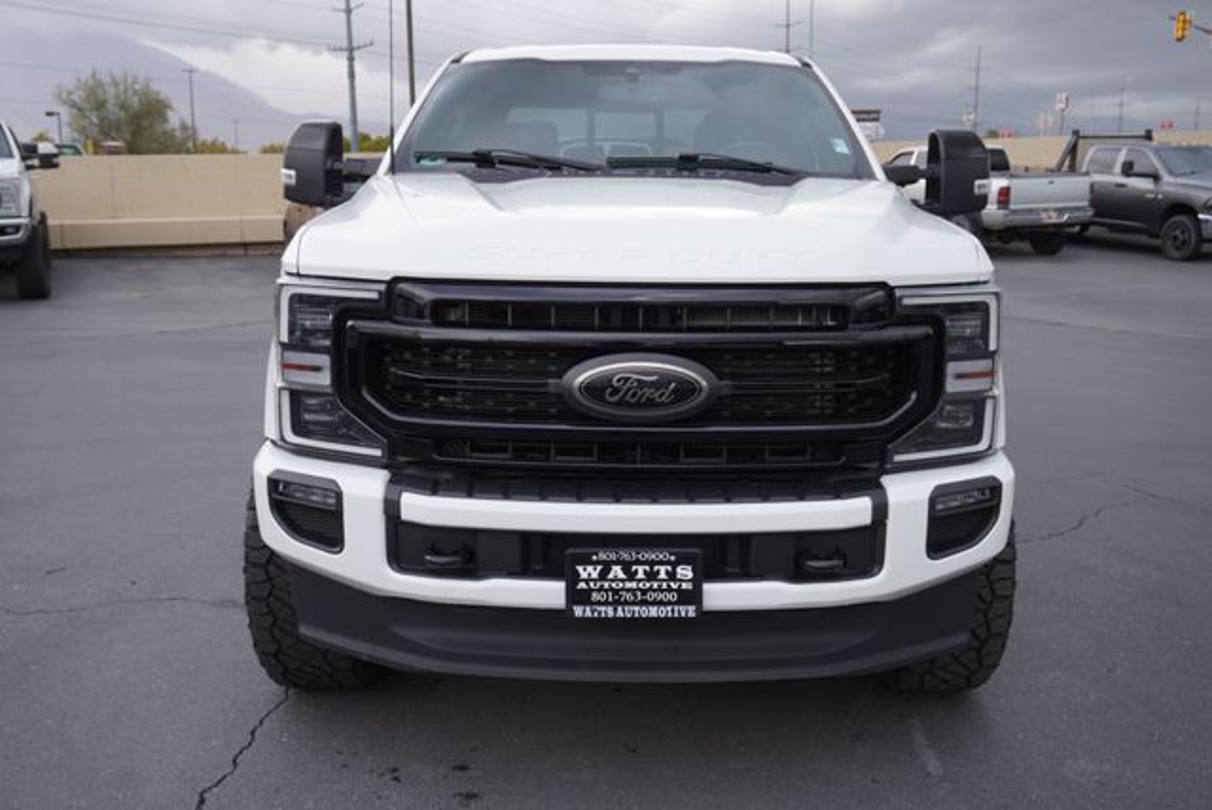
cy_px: 405
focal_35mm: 33
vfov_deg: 40.0
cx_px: 606
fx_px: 1112
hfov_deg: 57.2
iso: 100
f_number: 5.6
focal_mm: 22
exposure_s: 1/125
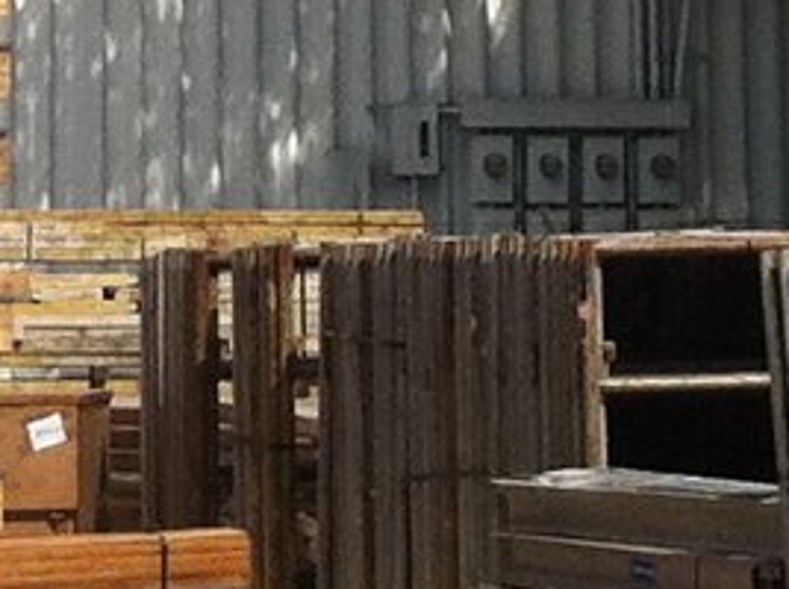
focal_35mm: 261
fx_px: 5938
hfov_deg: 7.6
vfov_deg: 5.2
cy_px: -1531
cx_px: 374
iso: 80
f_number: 2.8
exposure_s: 1/2514
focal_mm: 3.85
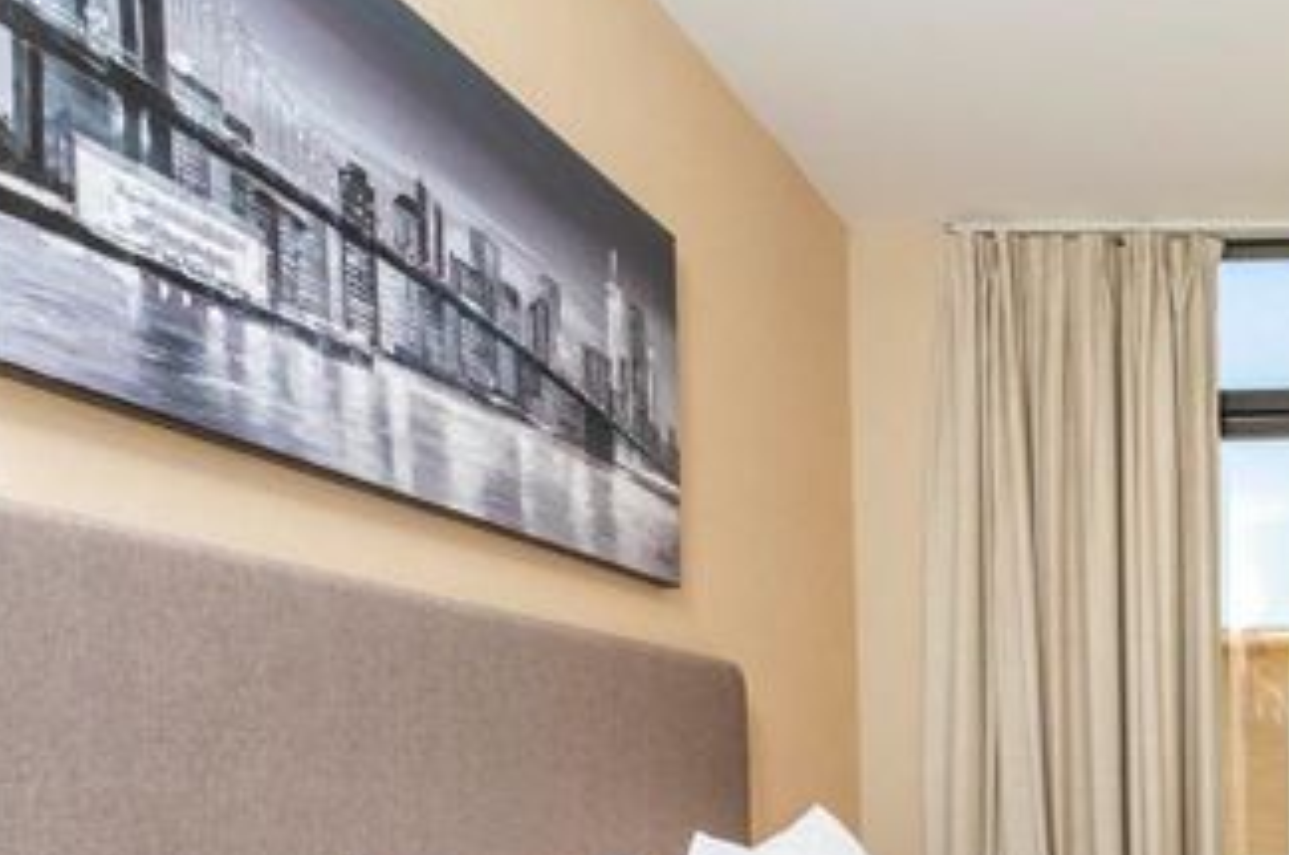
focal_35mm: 37
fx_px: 1323
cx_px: 1287
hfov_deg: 44.3
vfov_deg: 33.2
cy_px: 829
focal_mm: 17
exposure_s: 1/100
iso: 800
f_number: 11
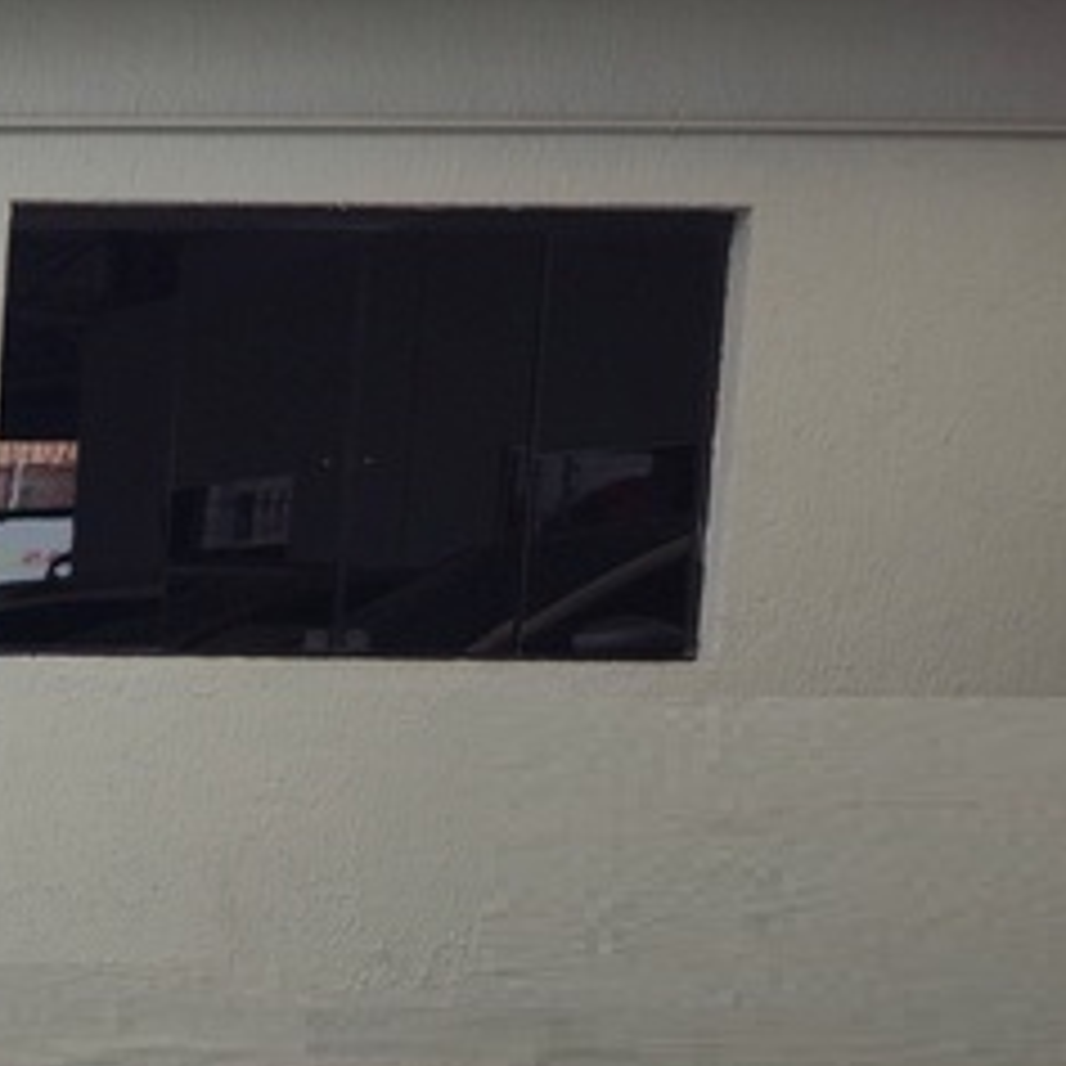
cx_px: -1147
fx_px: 3066
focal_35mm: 88
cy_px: 918
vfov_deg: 19.4
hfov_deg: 15.3
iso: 12
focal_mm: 6.3
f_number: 1.7
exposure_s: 1/100
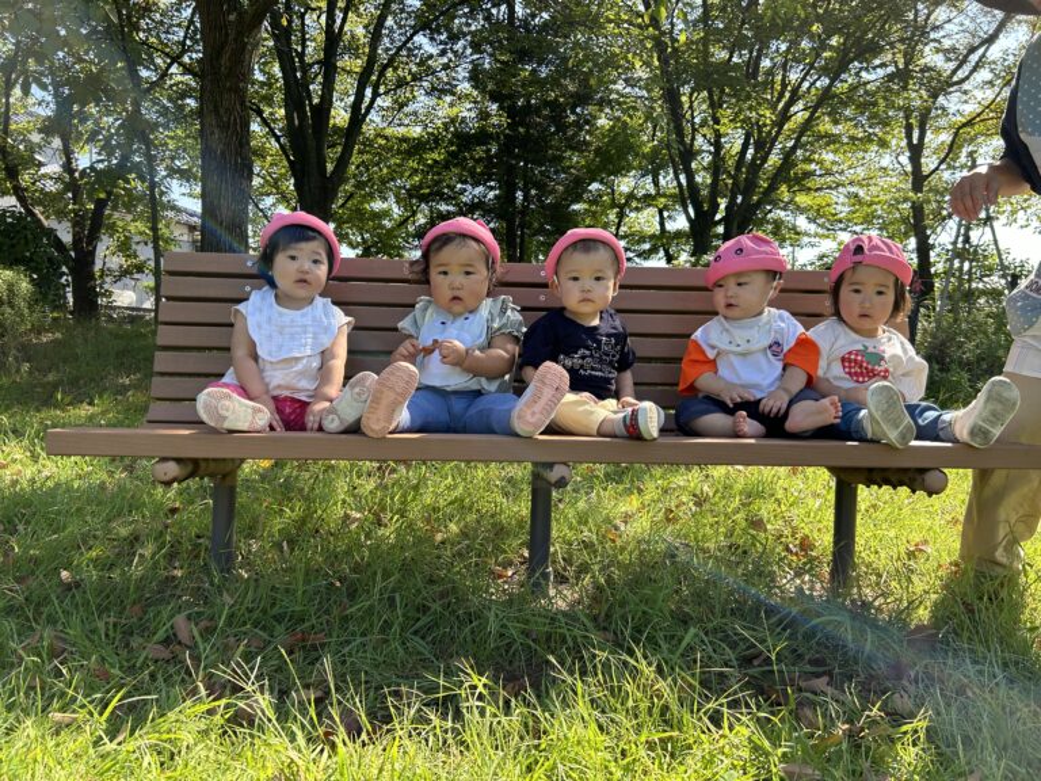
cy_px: 390
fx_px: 782
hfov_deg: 67.3
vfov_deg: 53.1
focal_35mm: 26
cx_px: 520
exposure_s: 1/696
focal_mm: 5.7
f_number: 1.5
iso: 50
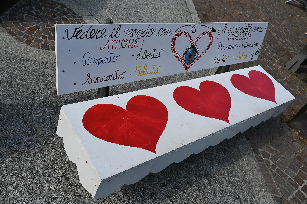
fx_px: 264
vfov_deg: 42.3
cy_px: 102
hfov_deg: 60.3
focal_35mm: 31
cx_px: 154
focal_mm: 31
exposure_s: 1/320
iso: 125
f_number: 9
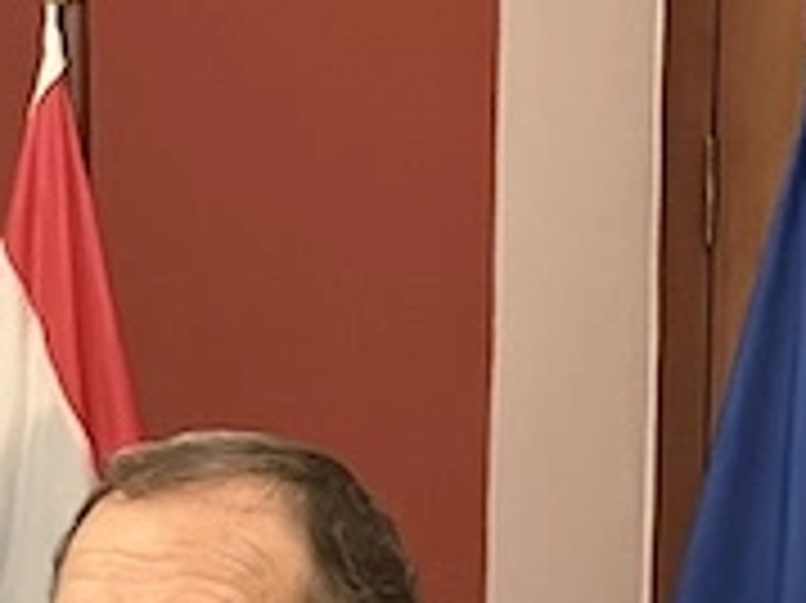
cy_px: 925
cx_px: -234
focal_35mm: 242
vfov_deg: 6.1
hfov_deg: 8.1
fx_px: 5631
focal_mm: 6.86
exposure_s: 1/33
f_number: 1.78
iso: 640
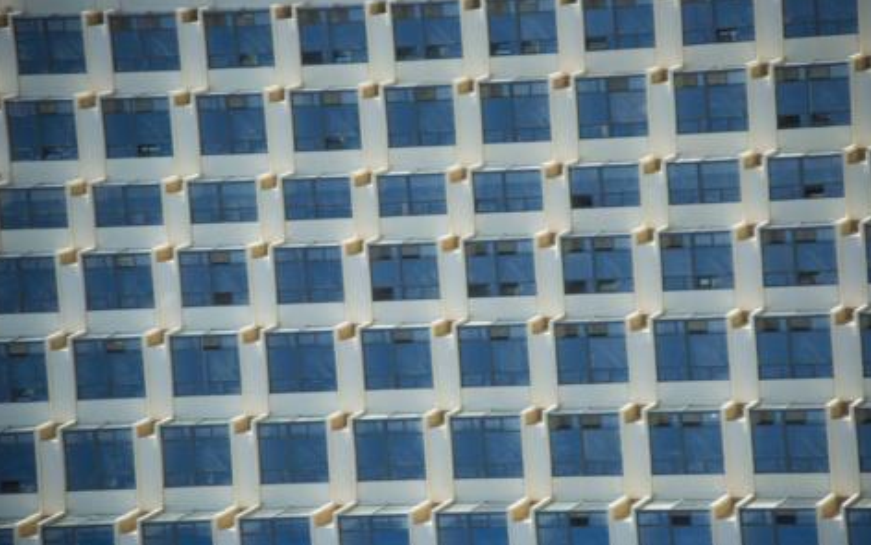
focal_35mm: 227
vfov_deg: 5.8
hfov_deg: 9.2
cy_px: 305
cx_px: 450
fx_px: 5388
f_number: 5.6
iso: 125
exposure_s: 1/640
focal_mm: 210
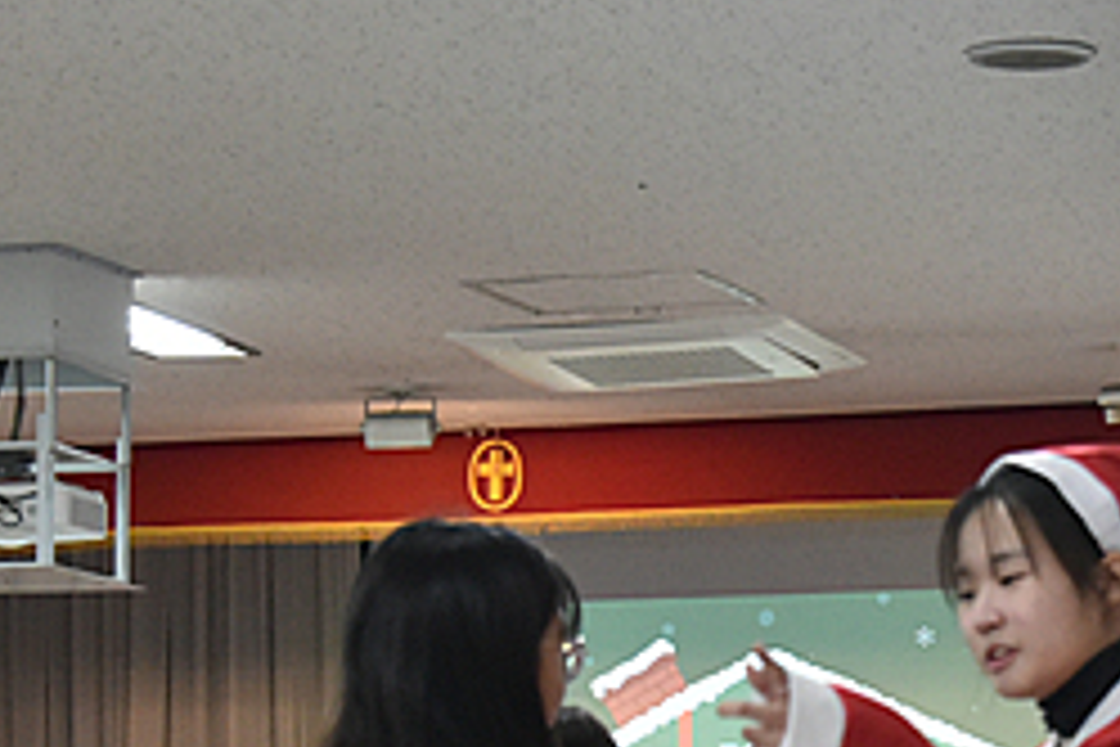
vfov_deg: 7.4
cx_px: 931
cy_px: 754
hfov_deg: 11.0
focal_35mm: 186
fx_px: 5786
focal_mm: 58
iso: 3600
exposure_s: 1/125
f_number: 5.6
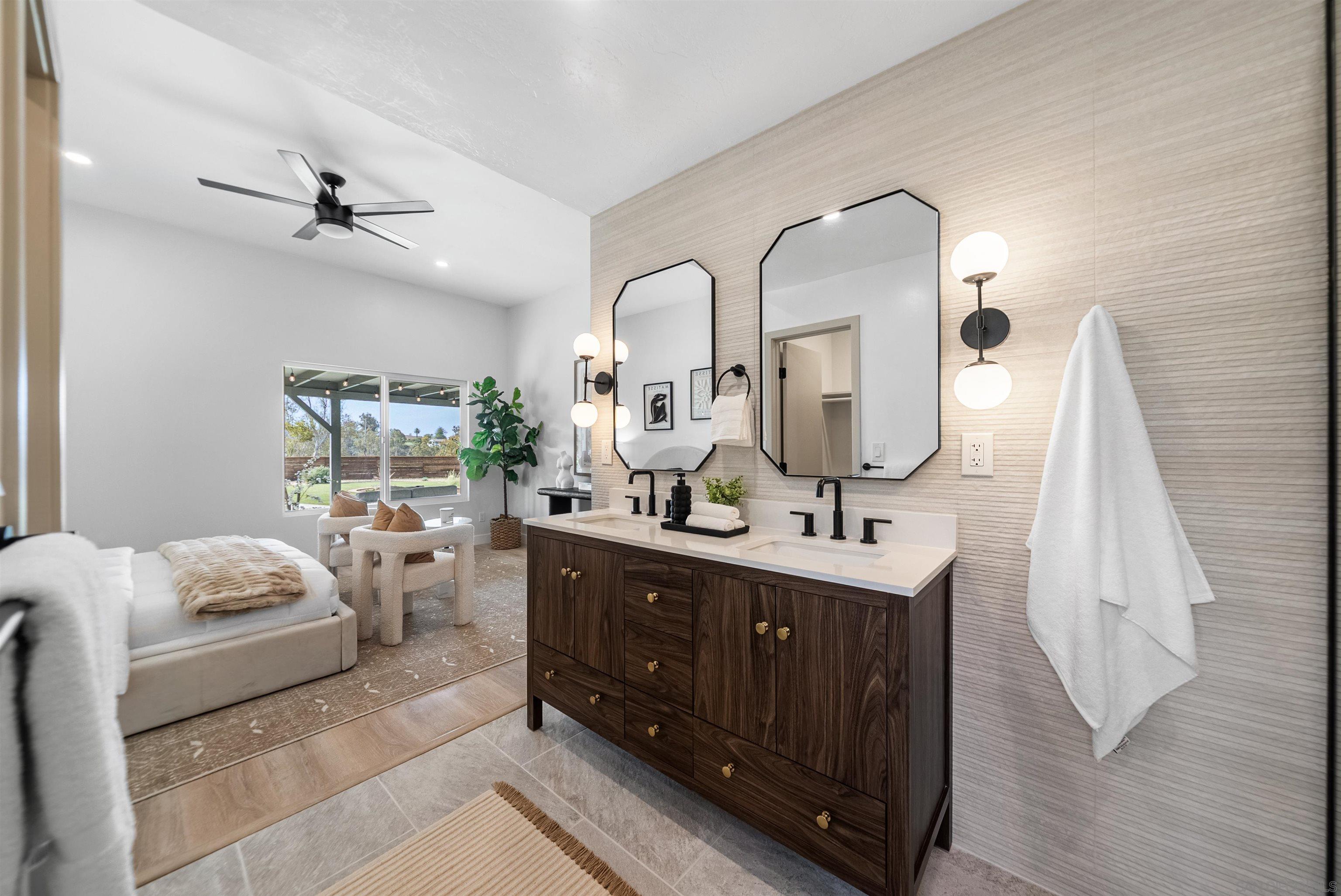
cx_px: 670
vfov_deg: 90.1
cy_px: 448
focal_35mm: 12
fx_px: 447
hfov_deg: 112.6
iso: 250
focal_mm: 12
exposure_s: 1/125
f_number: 7.1
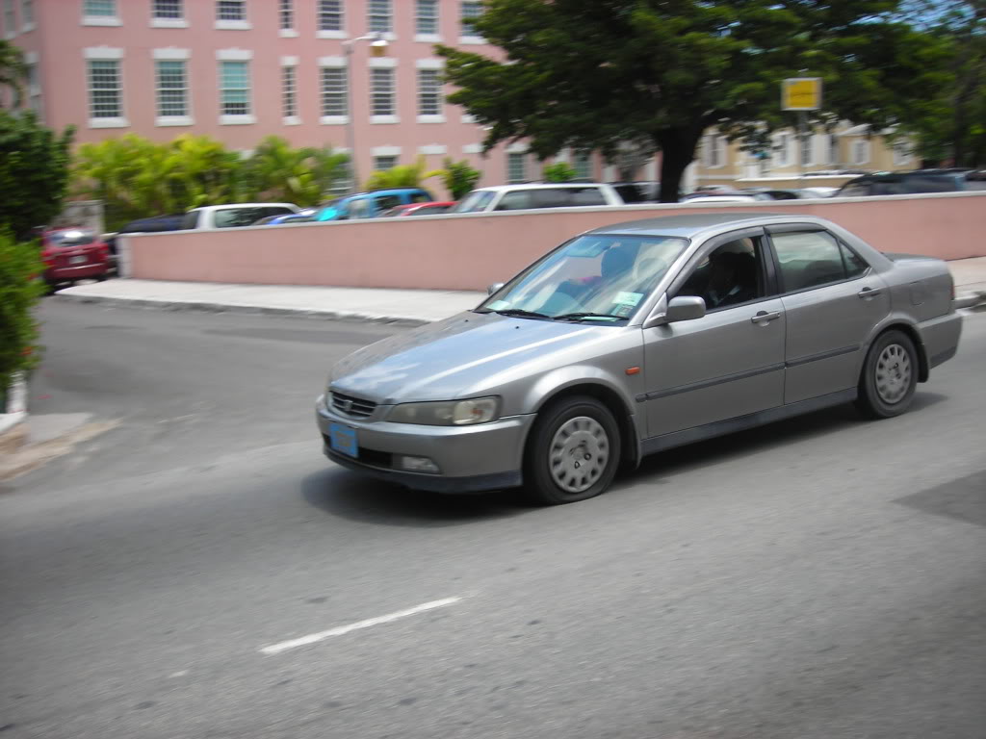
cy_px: 370
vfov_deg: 37.7
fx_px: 1082
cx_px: 493
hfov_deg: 49.0
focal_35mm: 38
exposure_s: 1/108
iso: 50
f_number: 6.4
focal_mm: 6.3
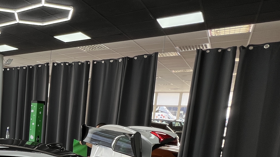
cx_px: -23
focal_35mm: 34
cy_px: 148
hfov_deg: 45.0
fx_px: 252
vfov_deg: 32.5
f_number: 1.8
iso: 32
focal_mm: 1.57
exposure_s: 1/163
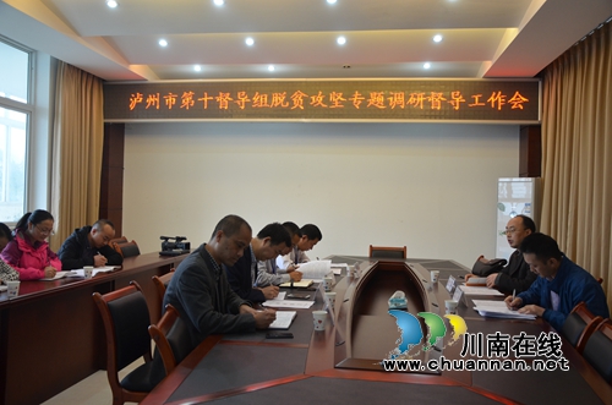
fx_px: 534
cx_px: 306
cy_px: 202
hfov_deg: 59.6
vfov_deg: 41.5
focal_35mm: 32
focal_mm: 21
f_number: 4
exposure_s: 1/60
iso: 560
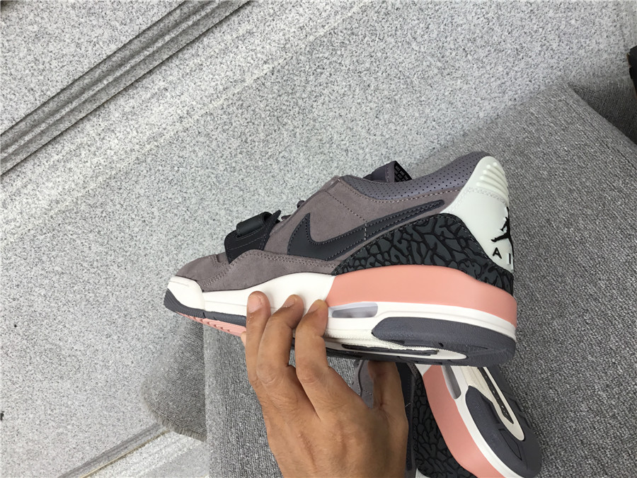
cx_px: 318
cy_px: 239
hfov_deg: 58.4
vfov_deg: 45.4
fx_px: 570
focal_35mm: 31
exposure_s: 1/120
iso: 40
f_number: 2.4
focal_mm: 3.3
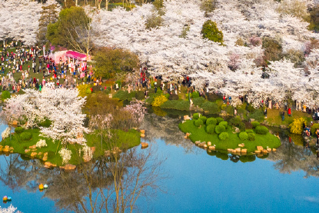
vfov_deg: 16.7
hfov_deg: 25.0
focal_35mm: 81
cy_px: 30
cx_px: 151
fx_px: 718
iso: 100
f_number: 5.6
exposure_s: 1/320
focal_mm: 10.26
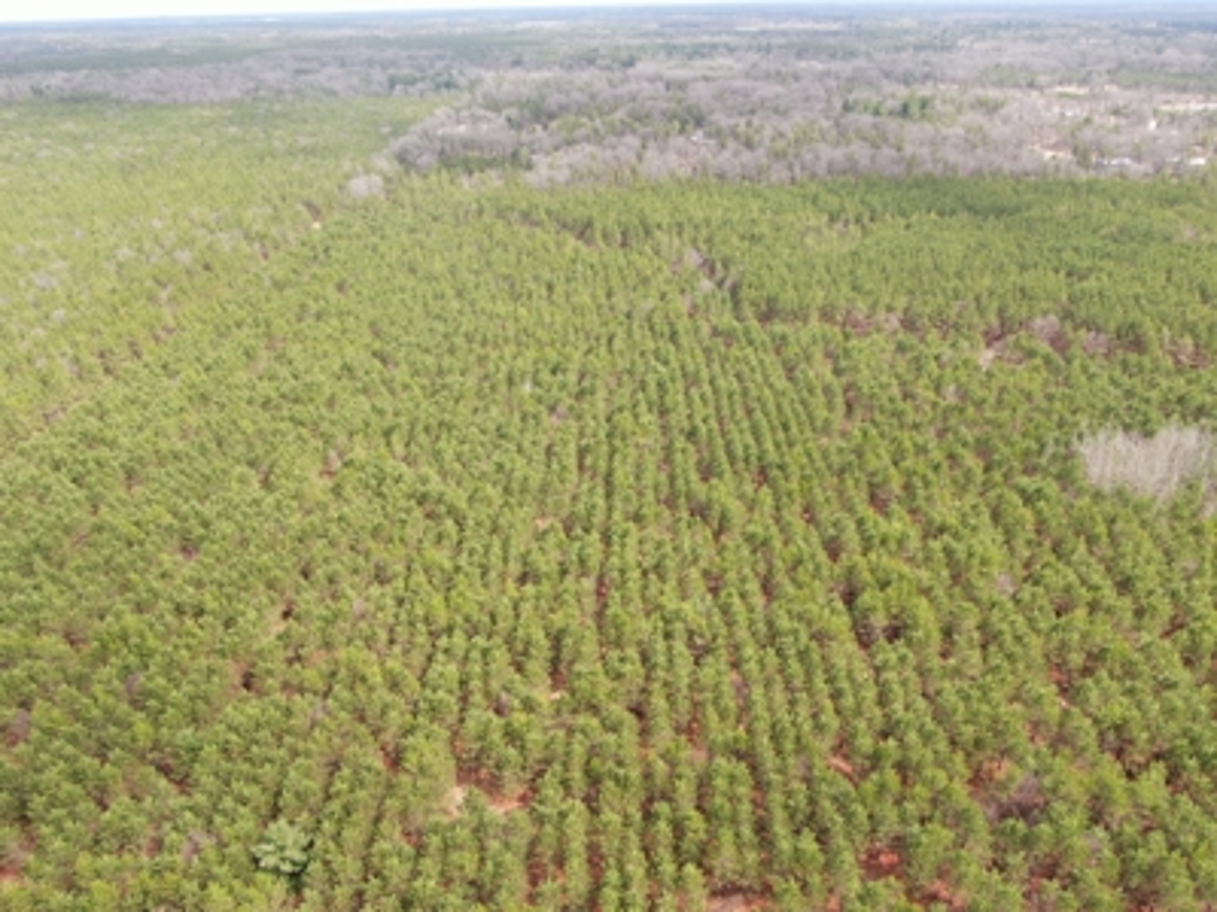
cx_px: 608
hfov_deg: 71.6
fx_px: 844
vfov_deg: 56.8
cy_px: 456
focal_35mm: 24
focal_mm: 4.39
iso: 100
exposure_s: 1/400
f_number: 2.8
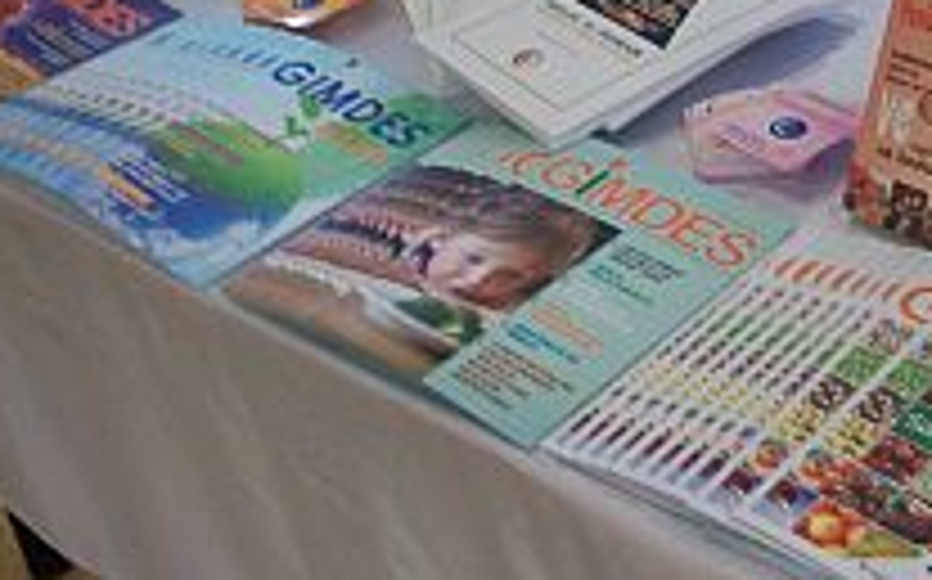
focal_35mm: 61
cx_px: 671
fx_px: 1548
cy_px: 97
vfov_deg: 20.9
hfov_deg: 33.0
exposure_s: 1/40
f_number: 2.8
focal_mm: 5.7
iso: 160
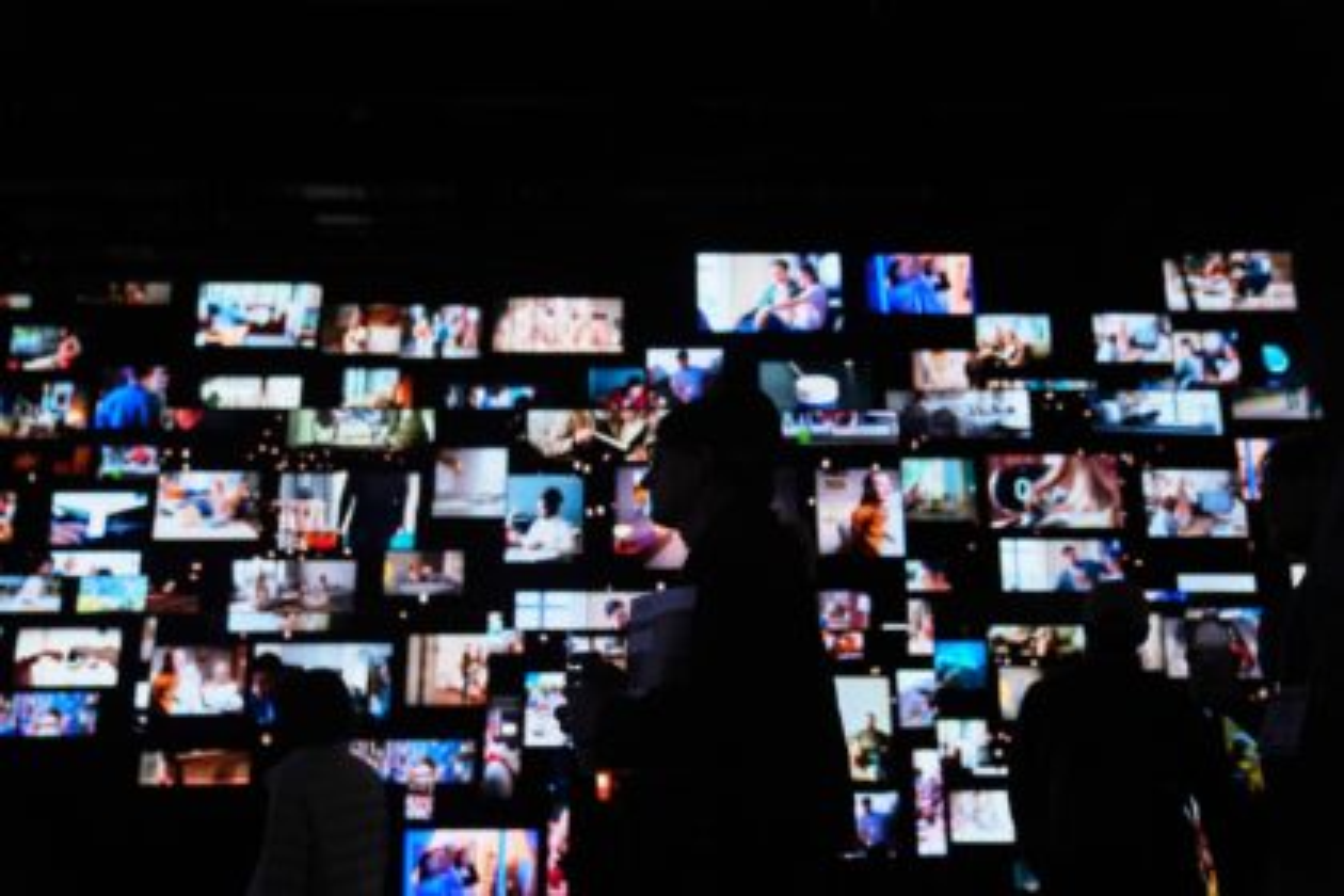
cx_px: 672
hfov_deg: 50.7
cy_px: 448
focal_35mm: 38
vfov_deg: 35.1
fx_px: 1419
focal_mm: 38
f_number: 2.8
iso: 1000
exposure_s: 1/1250
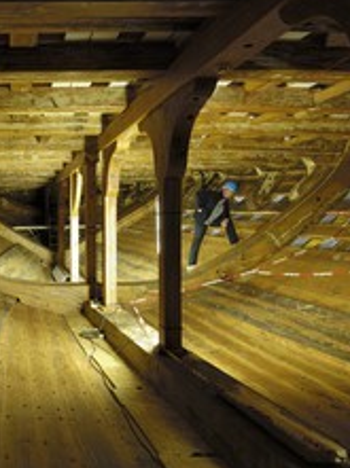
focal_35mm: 33
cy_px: 231
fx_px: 446
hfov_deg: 39.0
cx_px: 18
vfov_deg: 55.4
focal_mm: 12
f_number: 5.6
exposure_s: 2.2
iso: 100
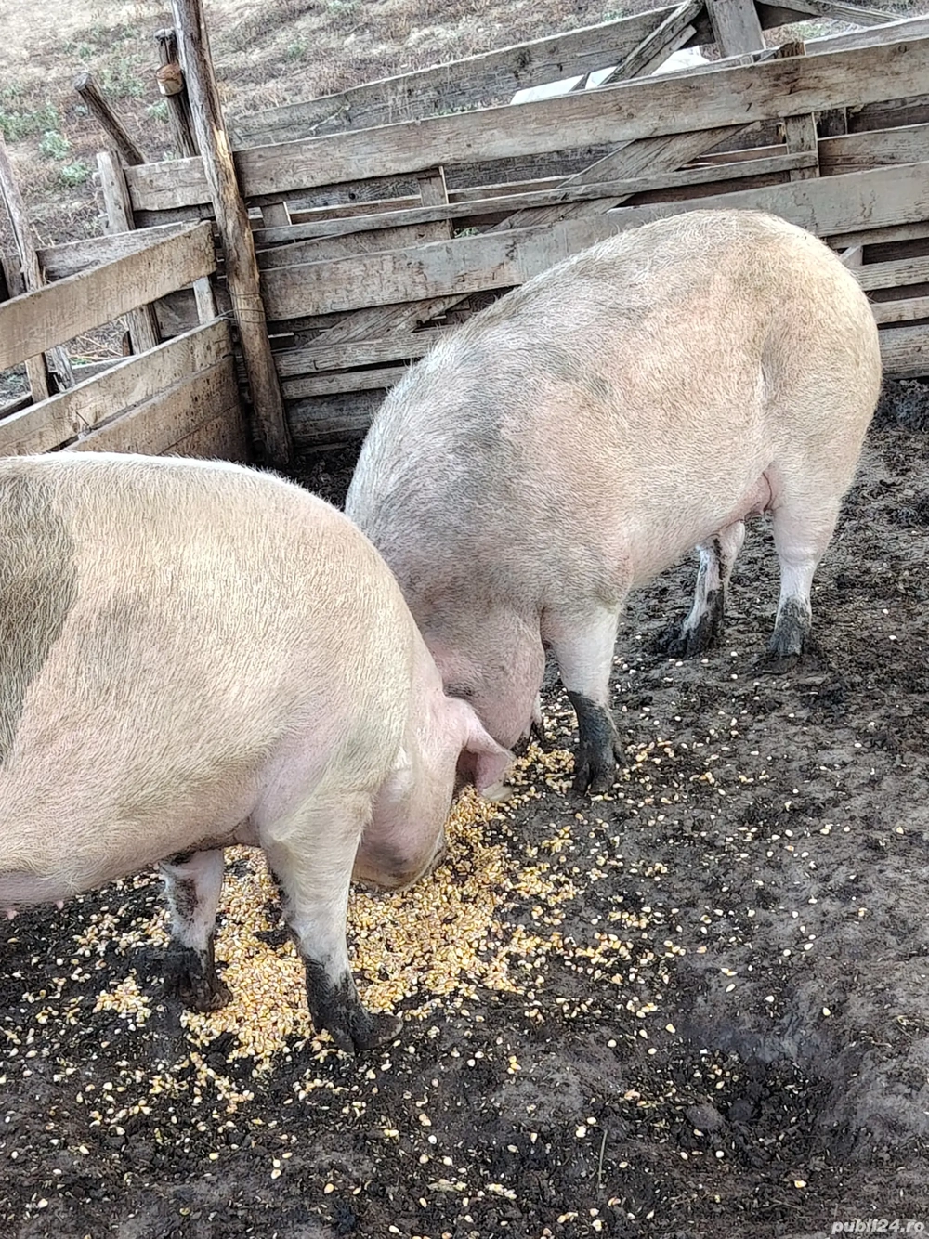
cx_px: 464
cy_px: 620
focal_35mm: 55
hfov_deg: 26.6
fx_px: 1969
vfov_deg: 34.9
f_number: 1.75
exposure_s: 1/50
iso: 475
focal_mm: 5.25
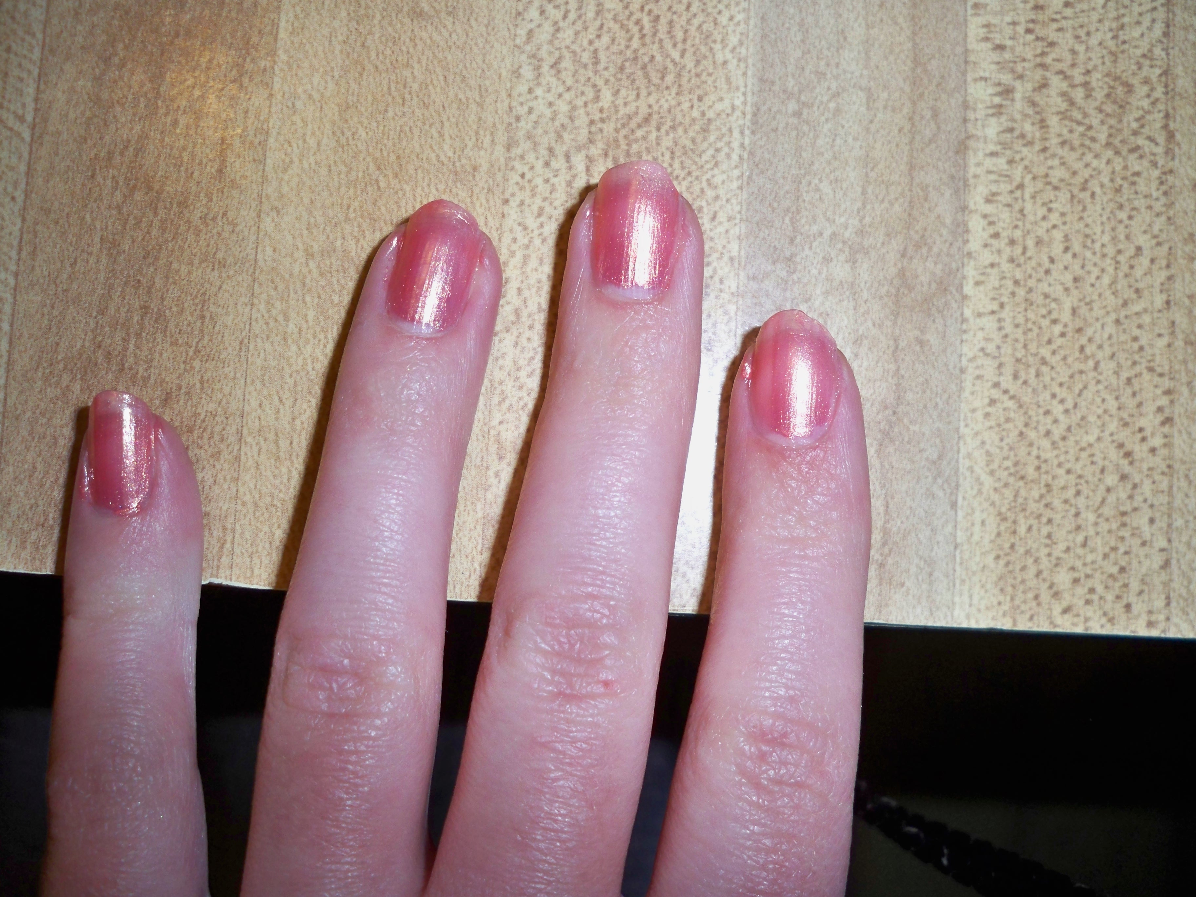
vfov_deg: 40.7
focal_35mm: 35
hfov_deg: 52.6
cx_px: 598
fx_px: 1209
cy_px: 448
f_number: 3.1
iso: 200
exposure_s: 1/60
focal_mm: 6.3
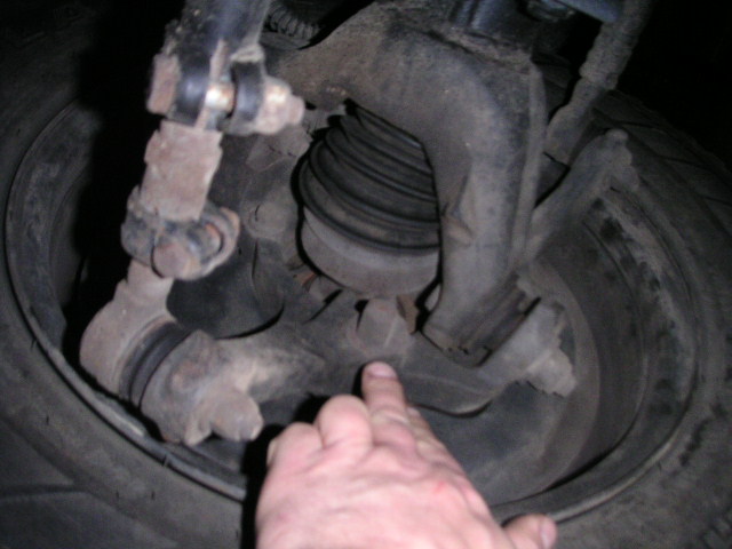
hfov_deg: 49.0
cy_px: 274
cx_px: 366
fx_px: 804
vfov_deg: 37.7
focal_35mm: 38
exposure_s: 1/45
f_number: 2.8
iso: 160
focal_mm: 5.9
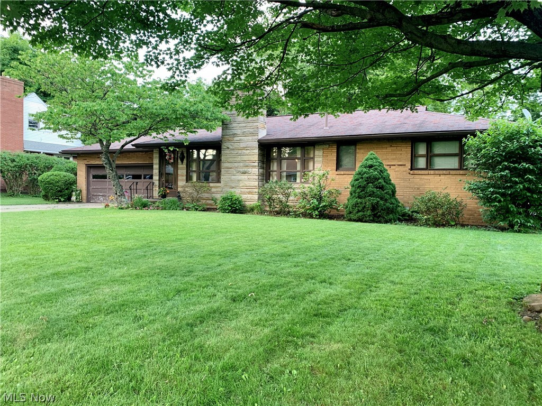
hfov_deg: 67.3
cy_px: 203
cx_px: 271
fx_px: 407
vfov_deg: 53.1
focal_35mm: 26
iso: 100
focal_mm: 4.25
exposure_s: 1/102
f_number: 1.8
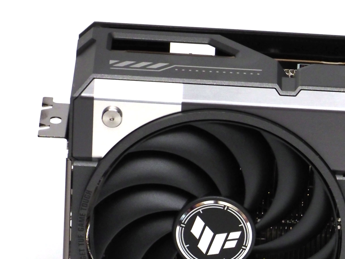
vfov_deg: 4.1
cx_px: 465
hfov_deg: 5.5
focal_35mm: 361
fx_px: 3598
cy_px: 236
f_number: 5.6
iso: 400
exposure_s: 1/250
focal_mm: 54
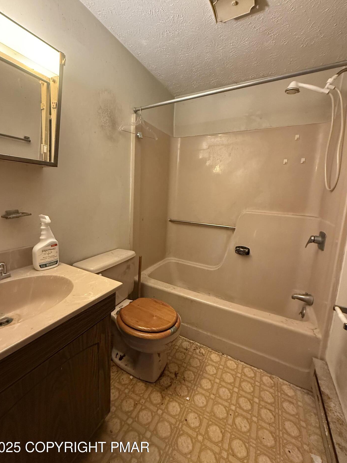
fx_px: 201
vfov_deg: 98.1
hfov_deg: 81.7
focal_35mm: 15
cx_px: 164
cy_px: 222
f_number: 2.2
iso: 640
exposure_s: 1/60
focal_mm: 2.22
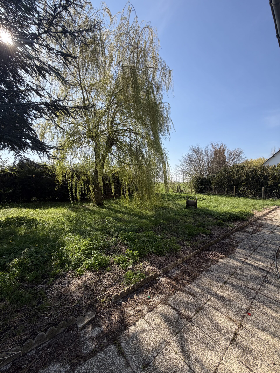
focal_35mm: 14
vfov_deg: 102.1
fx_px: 151
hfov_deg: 85.7
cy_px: 186
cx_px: 140
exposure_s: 1/770
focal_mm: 2.22
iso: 32
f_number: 2.2
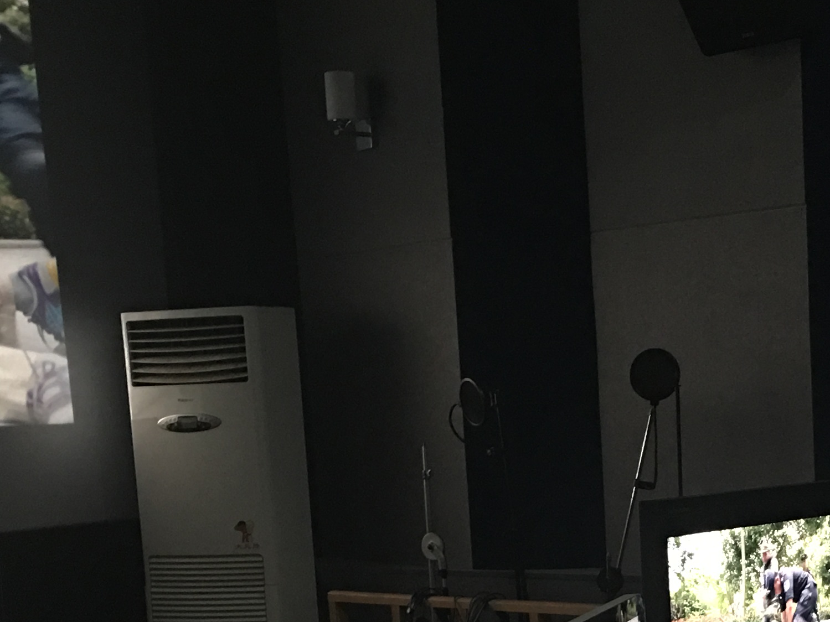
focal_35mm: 78
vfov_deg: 18.4
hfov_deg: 24.4
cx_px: 726
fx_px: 1870
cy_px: 630
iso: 100
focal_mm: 4.15
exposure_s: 1/4
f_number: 2.2
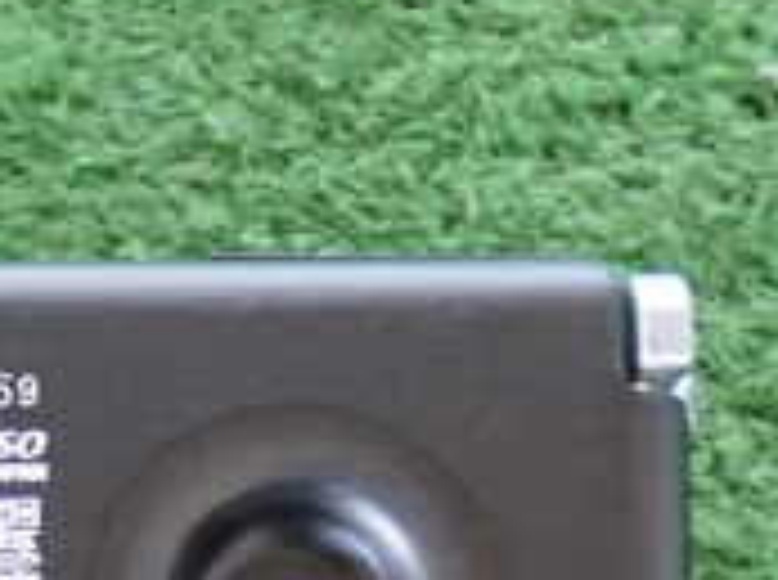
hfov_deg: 12.7
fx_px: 3432
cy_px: 877
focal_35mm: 153
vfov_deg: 9.4
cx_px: -94
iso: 800
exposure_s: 1/20
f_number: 2.9
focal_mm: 7.84
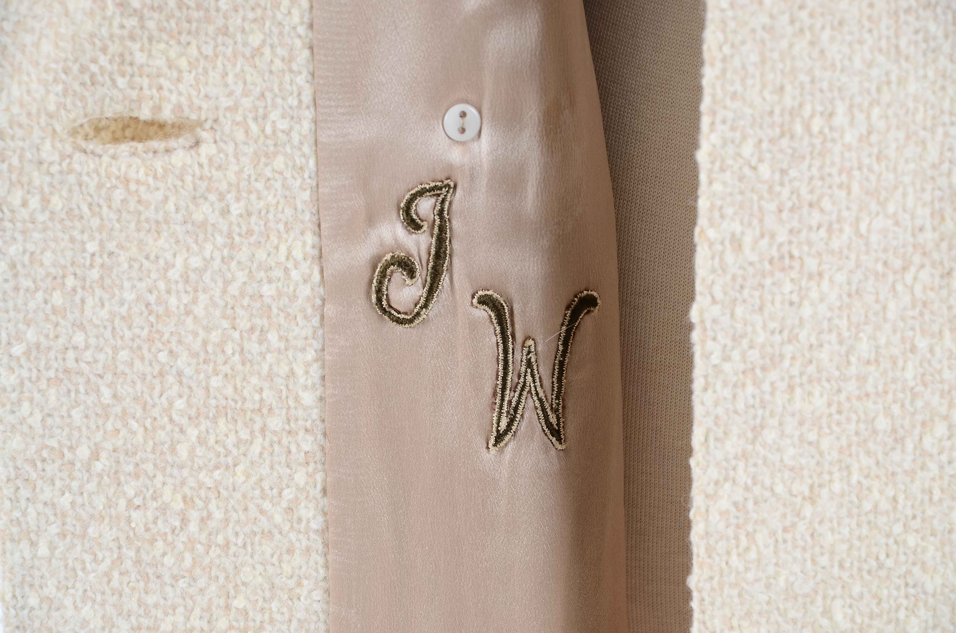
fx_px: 4174
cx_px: 478
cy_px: 316
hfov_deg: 13.1
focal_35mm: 158
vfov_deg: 8.7
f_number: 7.1
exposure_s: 1/80
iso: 160
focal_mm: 105
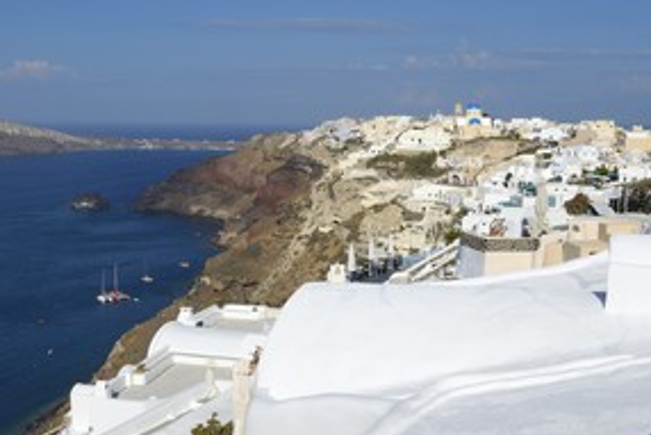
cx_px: 369
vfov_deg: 28.6
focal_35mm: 47
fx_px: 850
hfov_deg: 41.8
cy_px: 264
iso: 100
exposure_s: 1/250
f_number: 11
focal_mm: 32
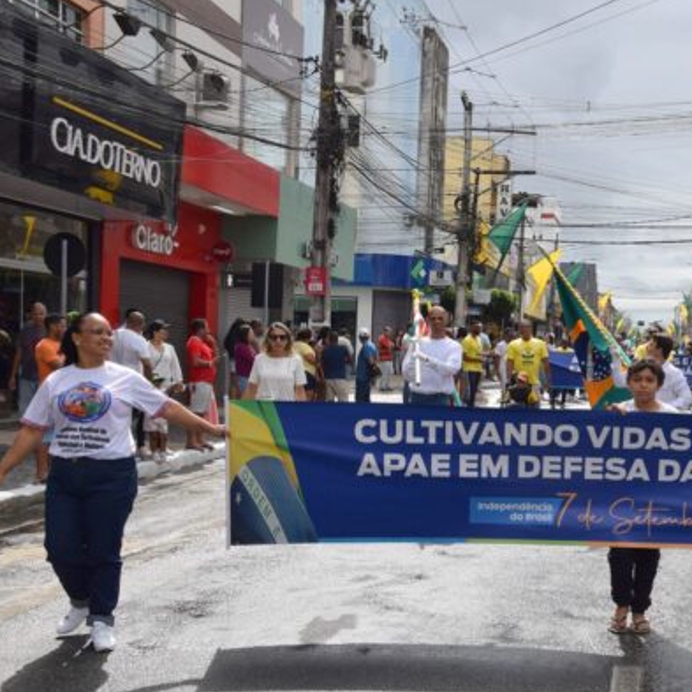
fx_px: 1199
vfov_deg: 32.1
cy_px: 402
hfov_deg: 30.6
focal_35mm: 53
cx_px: 639
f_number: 10
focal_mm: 22
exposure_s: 1/400
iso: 200
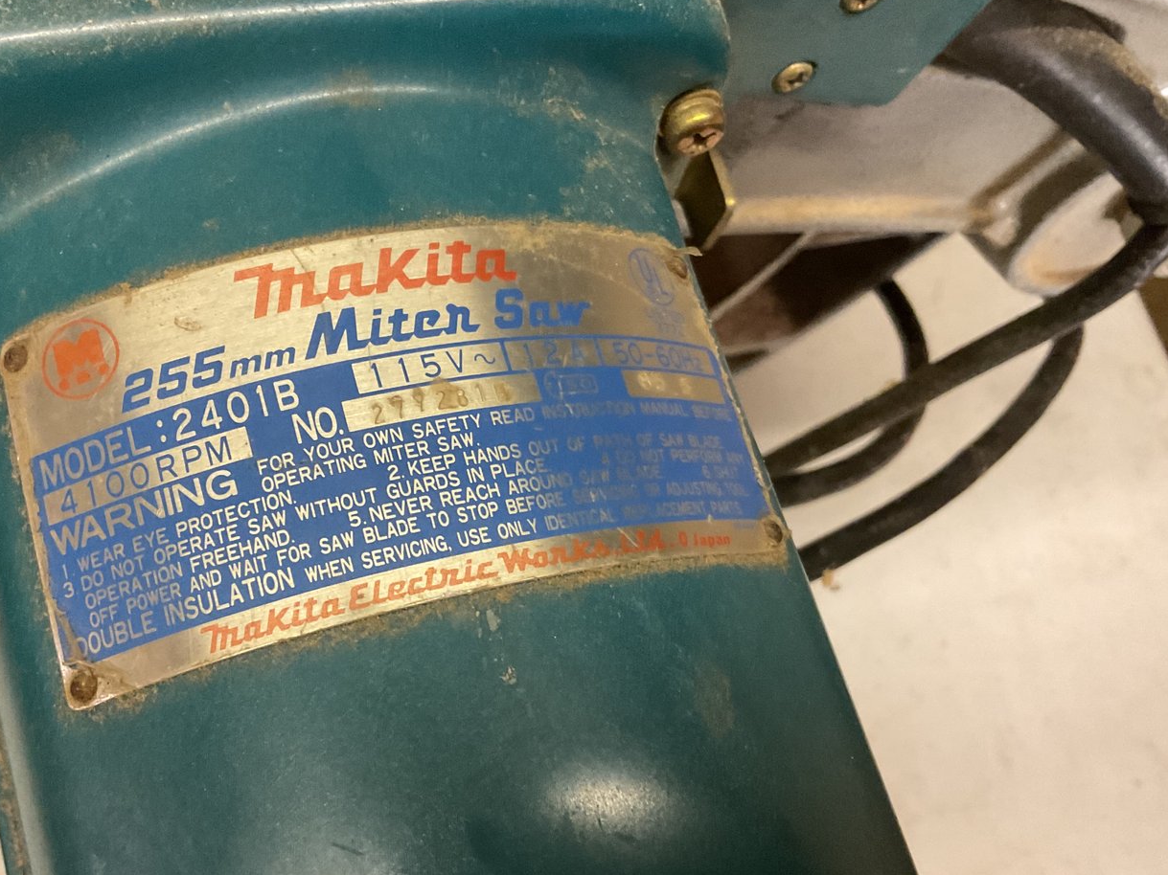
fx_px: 1215
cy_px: 531
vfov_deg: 39.5
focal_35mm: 36
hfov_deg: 51.1
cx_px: 476
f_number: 1.8
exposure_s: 1/40
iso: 320
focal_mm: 3
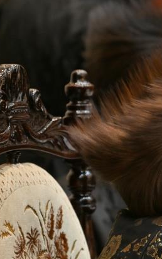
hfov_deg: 2.9
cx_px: 312
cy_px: 173
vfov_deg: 4.6
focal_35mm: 456
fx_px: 3217
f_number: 4
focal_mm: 180
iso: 320
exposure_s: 1/200
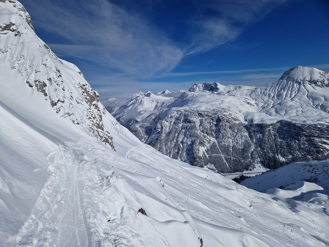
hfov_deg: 73.9
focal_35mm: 23
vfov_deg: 58.9
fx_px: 219
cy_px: 124
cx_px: 164
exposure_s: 1/9184
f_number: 1.8
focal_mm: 5.4
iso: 50
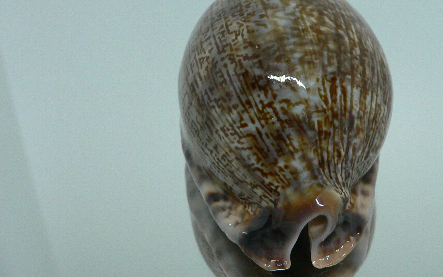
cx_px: 284
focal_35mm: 48
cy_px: 118
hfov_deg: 41.4
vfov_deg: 26.8
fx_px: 580
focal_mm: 4.6
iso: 150
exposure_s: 1/60
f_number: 2.8
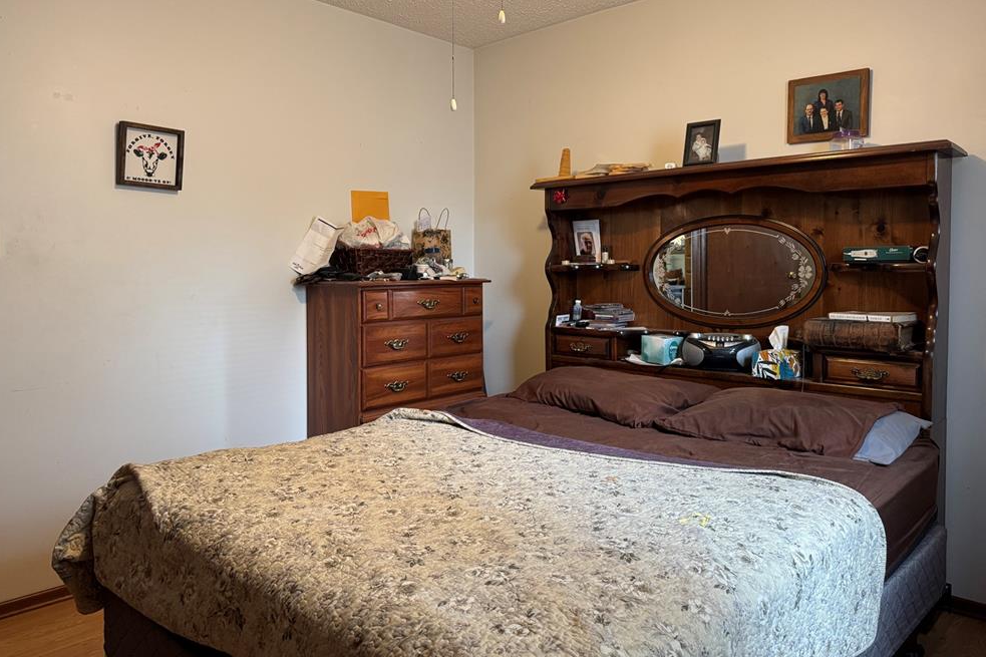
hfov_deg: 69.4
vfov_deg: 49.4
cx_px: 488
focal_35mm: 26
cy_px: 288
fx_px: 712
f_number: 1.78
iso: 320
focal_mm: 6.76
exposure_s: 1/60
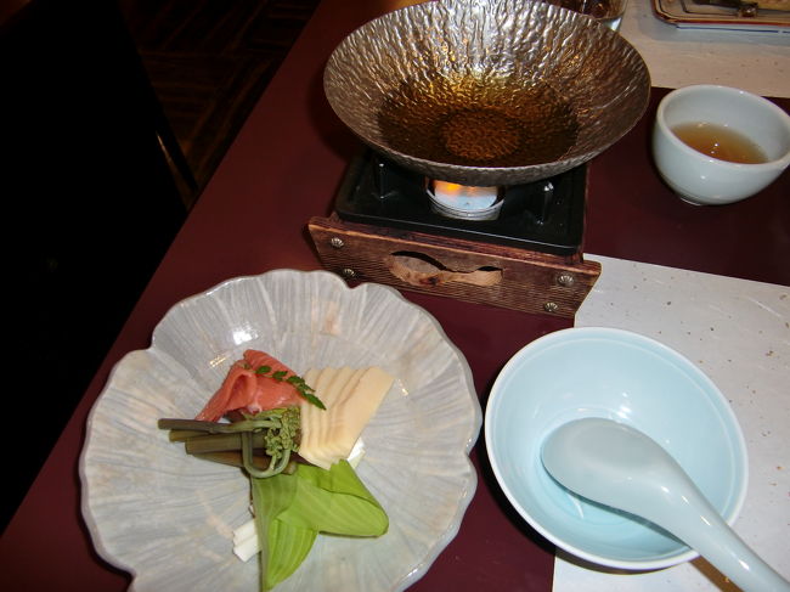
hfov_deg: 63.5
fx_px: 639
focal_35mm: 28
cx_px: 395
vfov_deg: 49.7
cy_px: 296
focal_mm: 4.9
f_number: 2.6
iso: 100
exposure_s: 1/60
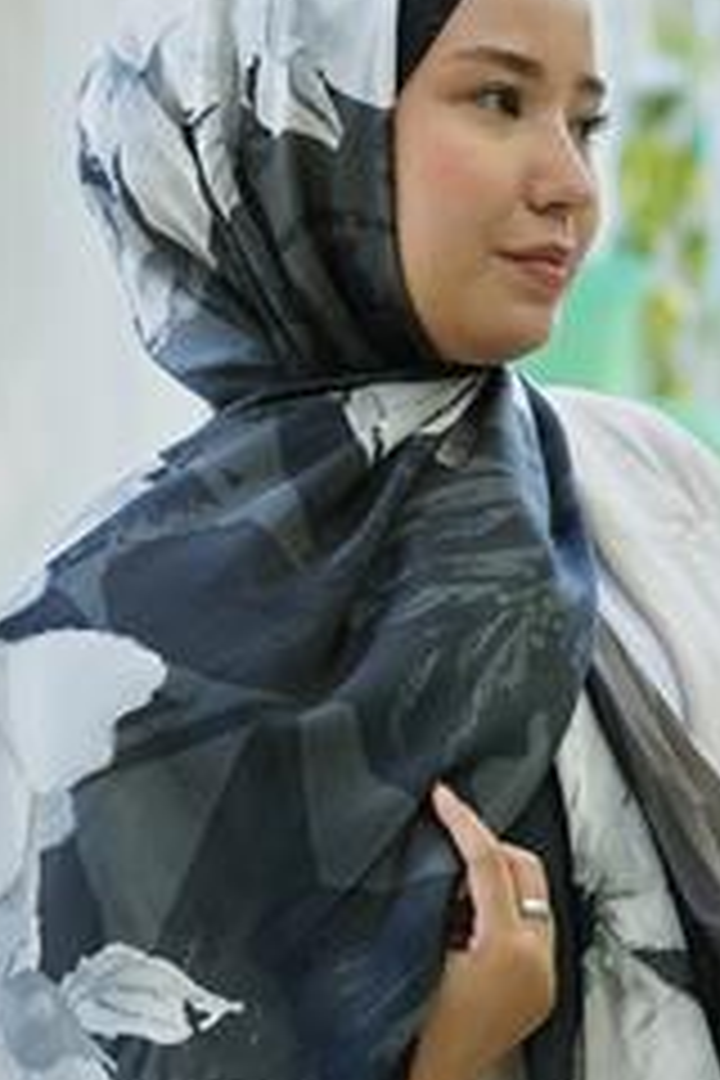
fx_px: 7139
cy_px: 720
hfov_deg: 5.8
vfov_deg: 8.6
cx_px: 382
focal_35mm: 238
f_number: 5.6
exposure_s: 1/125
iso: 500
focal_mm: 123
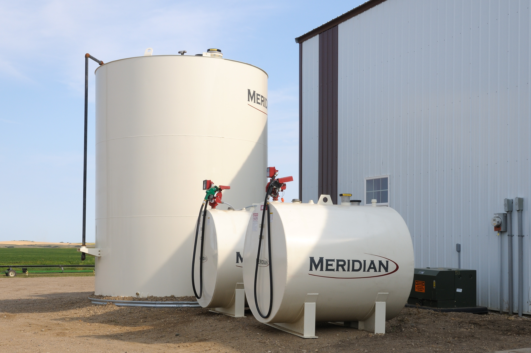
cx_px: 266
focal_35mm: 45
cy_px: 176
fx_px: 663
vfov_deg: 29.8
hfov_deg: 43.7
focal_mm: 30
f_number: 13
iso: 200
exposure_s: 1/160
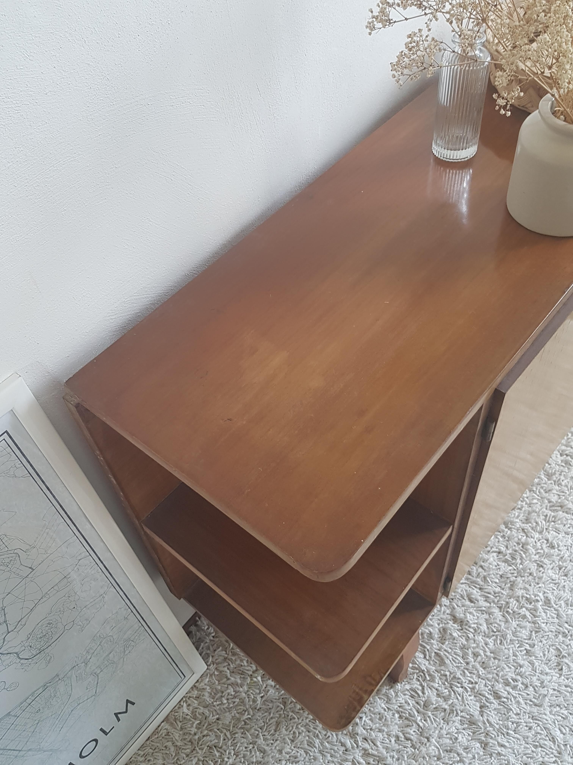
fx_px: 574
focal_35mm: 26
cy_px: 382
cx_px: 286
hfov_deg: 53.1
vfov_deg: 67.3
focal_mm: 4.2
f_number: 1.7
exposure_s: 1/50
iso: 125
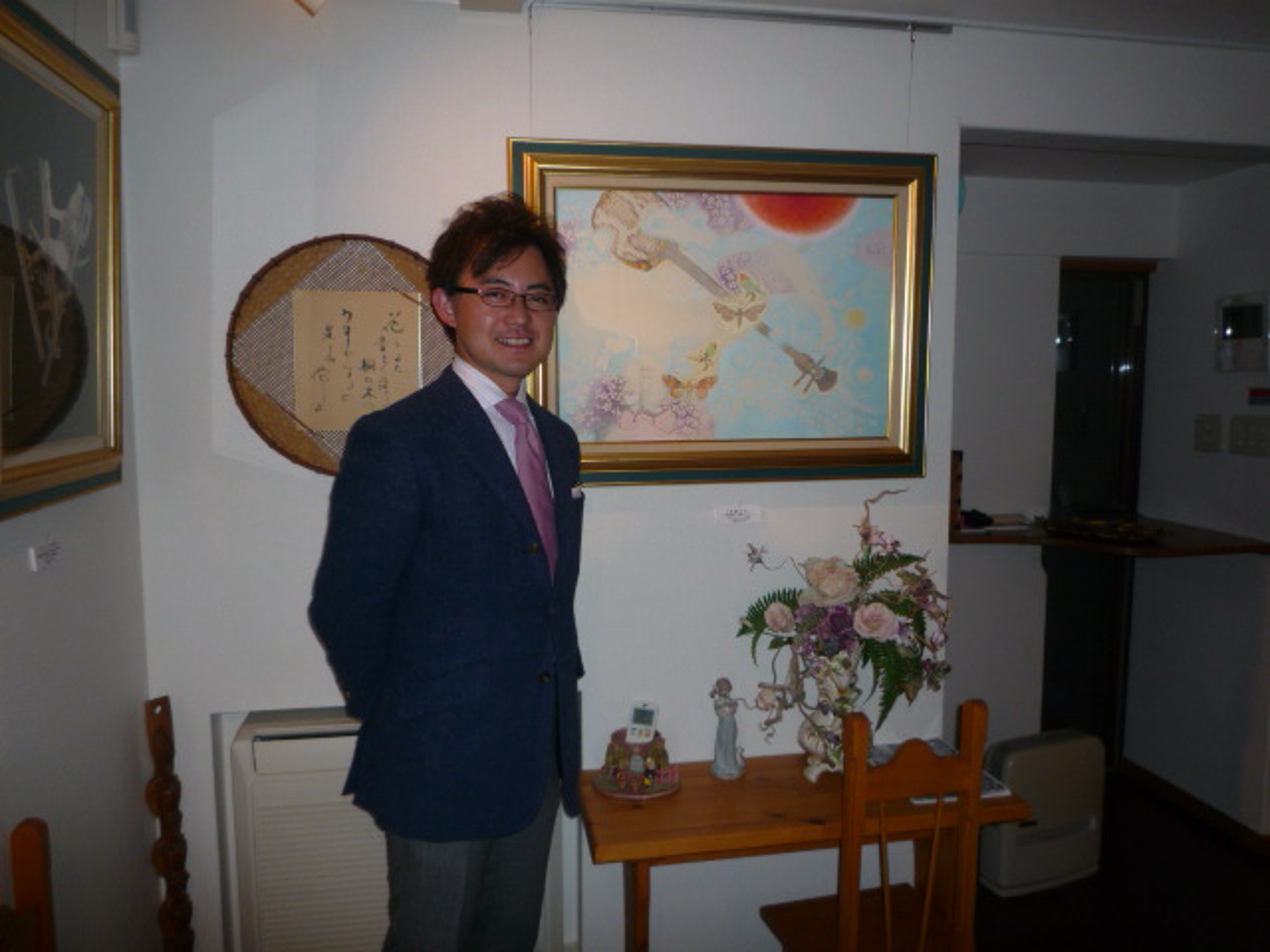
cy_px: 476
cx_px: 635
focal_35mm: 25
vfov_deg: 54.9
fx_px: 917
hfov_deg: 69.4
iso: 100
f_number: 2.8
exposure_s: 1/30
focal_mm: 4.4
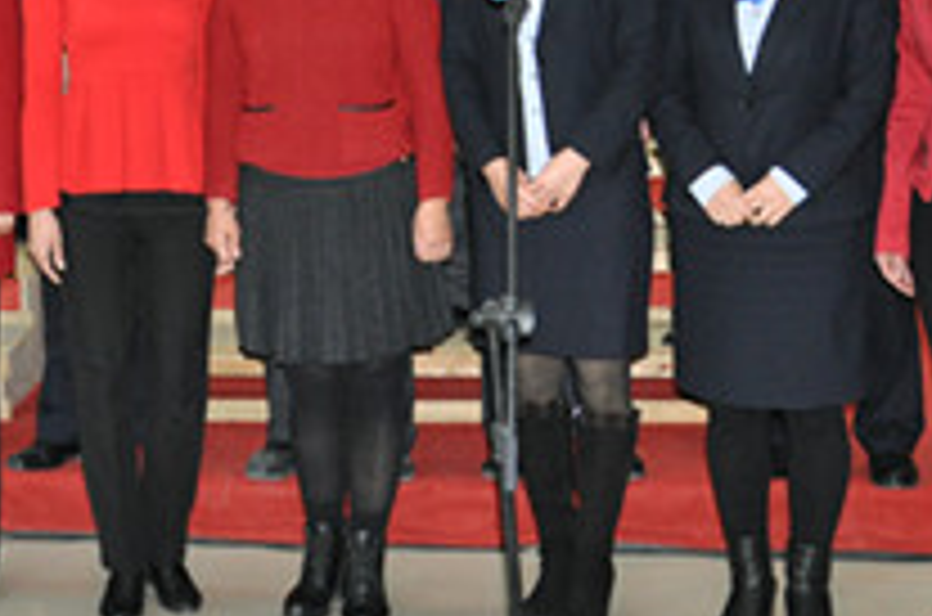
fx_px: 2362
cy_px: -162
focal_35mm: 91
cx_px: -41
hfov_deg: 21.4
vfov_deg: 14.3
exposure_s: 1/60
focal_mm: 21
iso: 800
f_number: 3.8
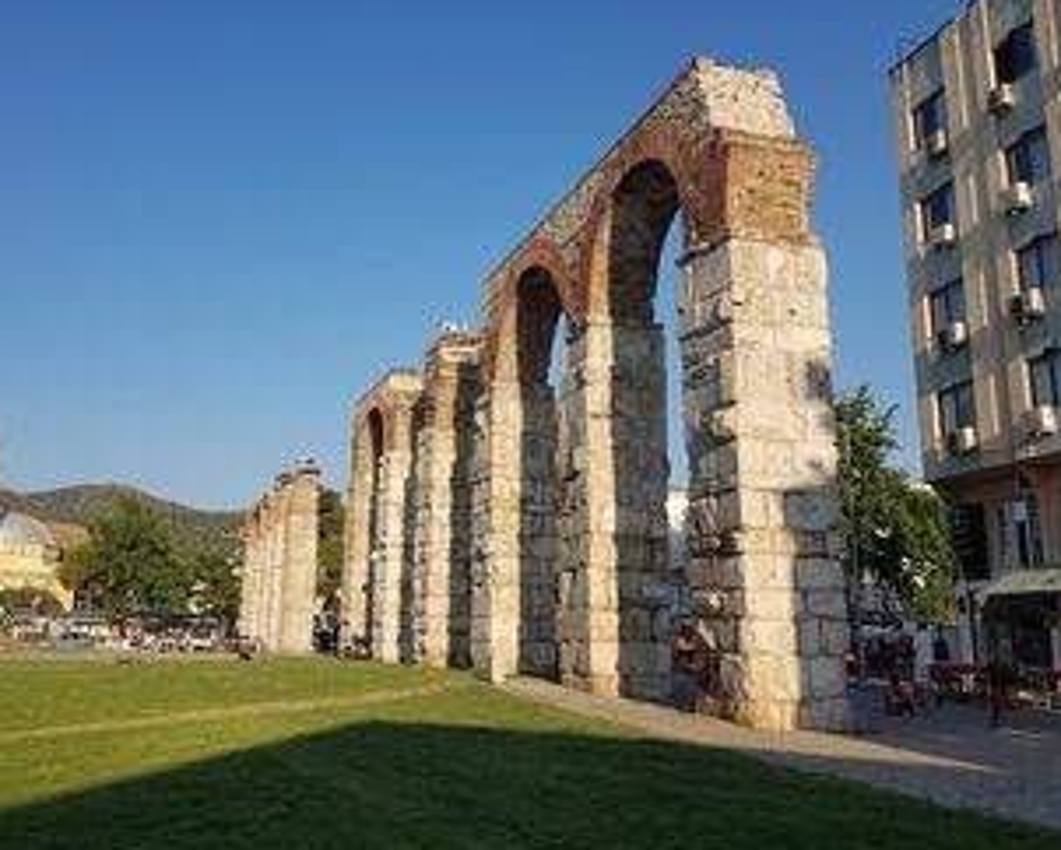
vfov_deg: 48.5
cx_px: 458
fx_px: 943
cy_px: 436
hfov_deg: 58.5
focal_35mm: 30
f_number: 1.7
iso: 50
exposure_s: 1/2160
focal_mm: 4.2
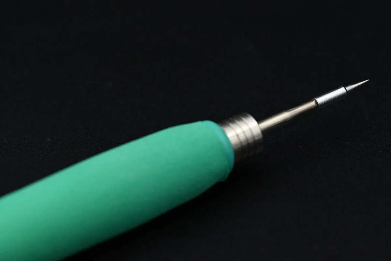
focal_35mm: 105
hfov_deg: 19.4
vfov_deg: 13.1
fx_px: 1141
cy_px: 130
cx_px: 196
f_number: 8
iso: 800
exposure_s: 1/60
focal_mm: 105
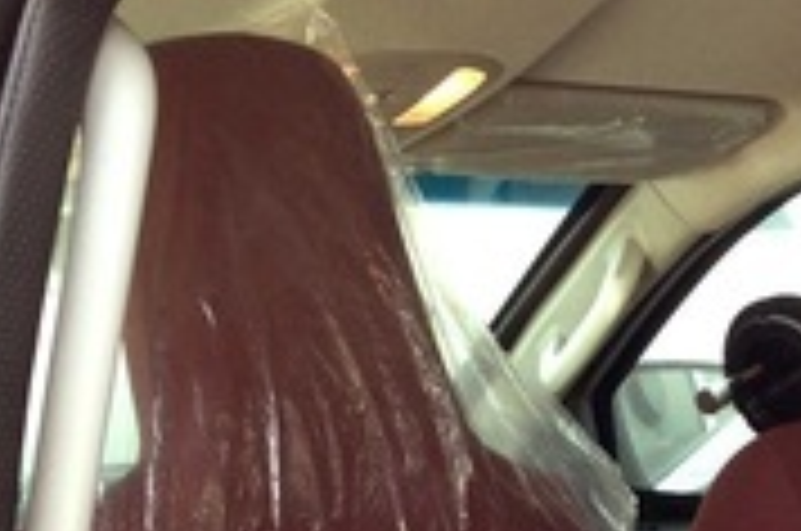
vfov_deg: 11.3
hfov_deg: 17.5
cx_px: 639
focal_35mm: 116
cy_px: 770
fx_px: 2576
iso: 50
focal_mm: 4.13
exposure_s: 1/58
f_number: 2.4
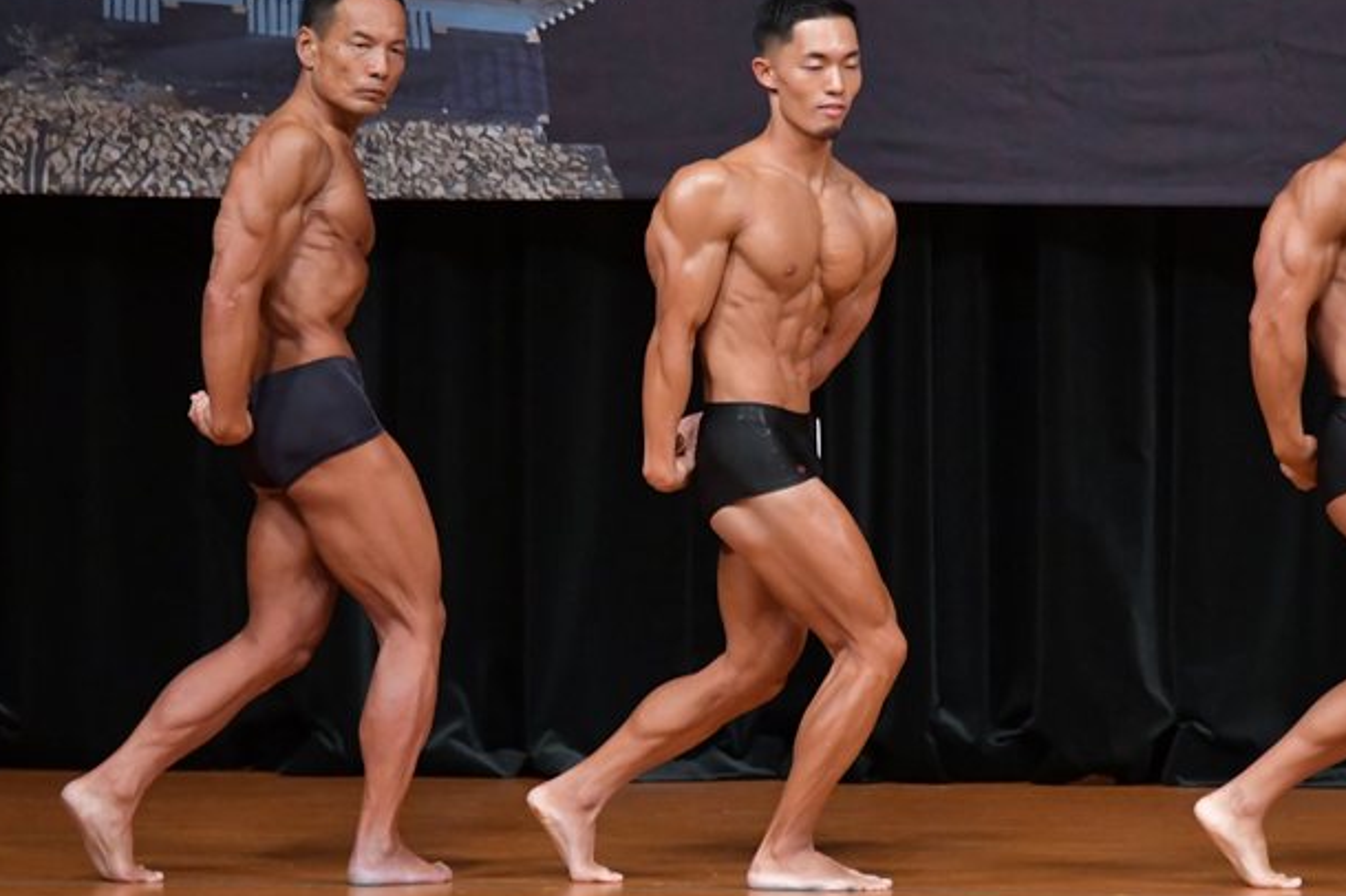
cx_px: 654
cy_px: 397
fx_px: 13527
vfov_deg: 3.8
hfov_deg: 5.7
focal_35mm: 362
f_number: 5.6
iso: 5000
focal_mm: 190
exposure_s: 1/400
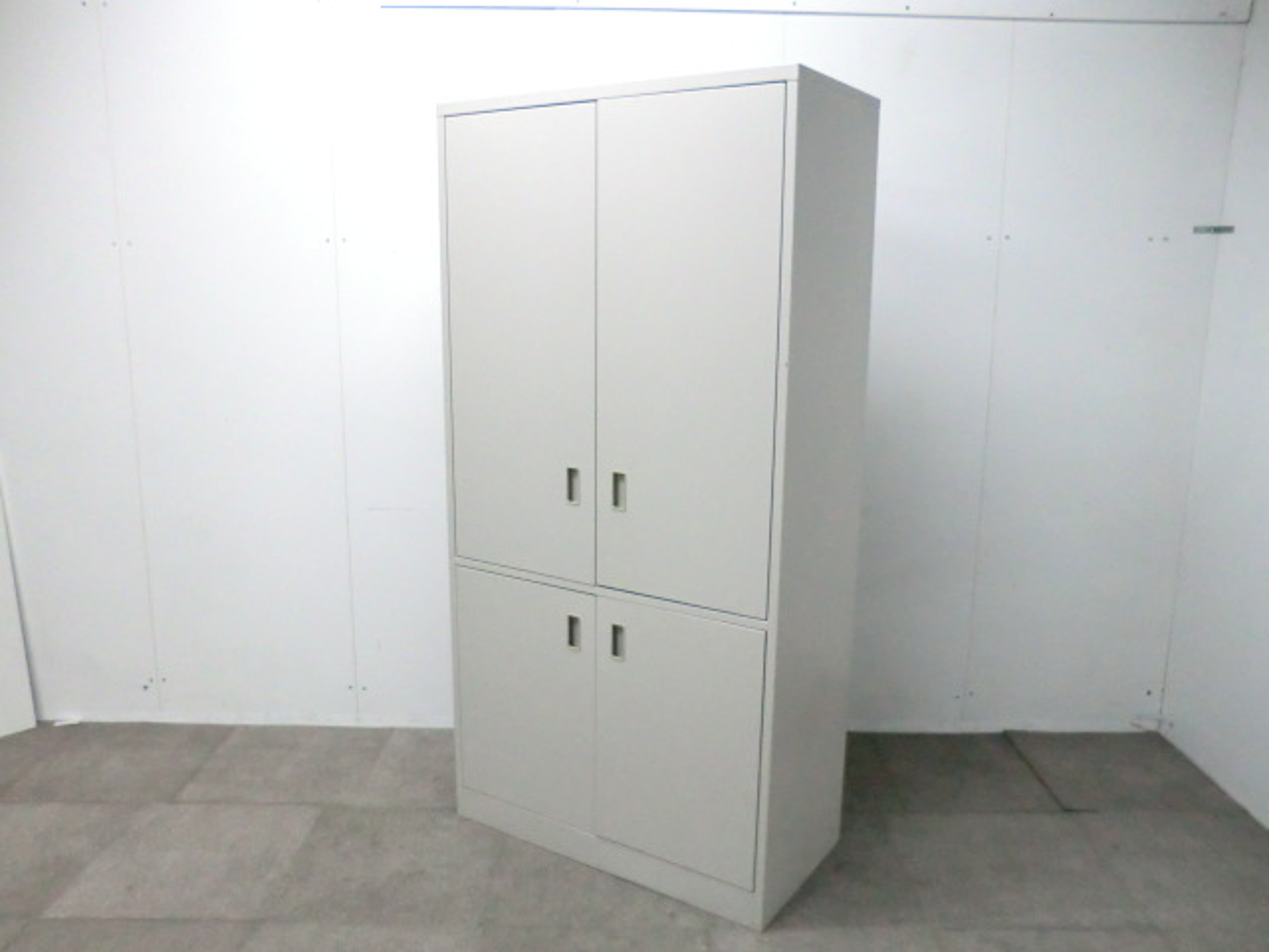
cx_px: 634
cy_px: 476
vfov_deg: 51.4
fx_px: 990
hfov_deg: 65.3
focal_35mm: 27
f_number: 3.2
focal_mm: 4.9
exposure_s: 1/60
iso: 640
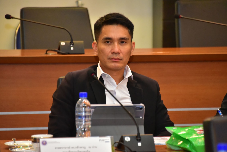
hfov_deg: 6.9
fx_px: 1892
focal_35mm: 300
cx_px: 114
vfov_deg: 4.6
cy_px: 76
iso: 6400
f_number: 5.6
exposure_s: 1/100
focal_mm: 300
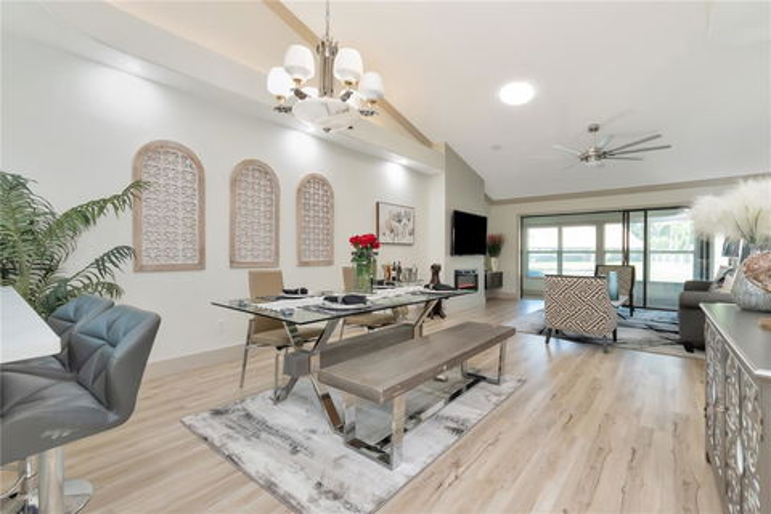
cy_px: 257
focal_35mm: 15
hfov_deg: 100.4
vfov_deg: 77.3
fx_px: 321
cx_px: 386
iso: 640
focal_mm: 10
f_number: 7.1
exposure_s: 1/60
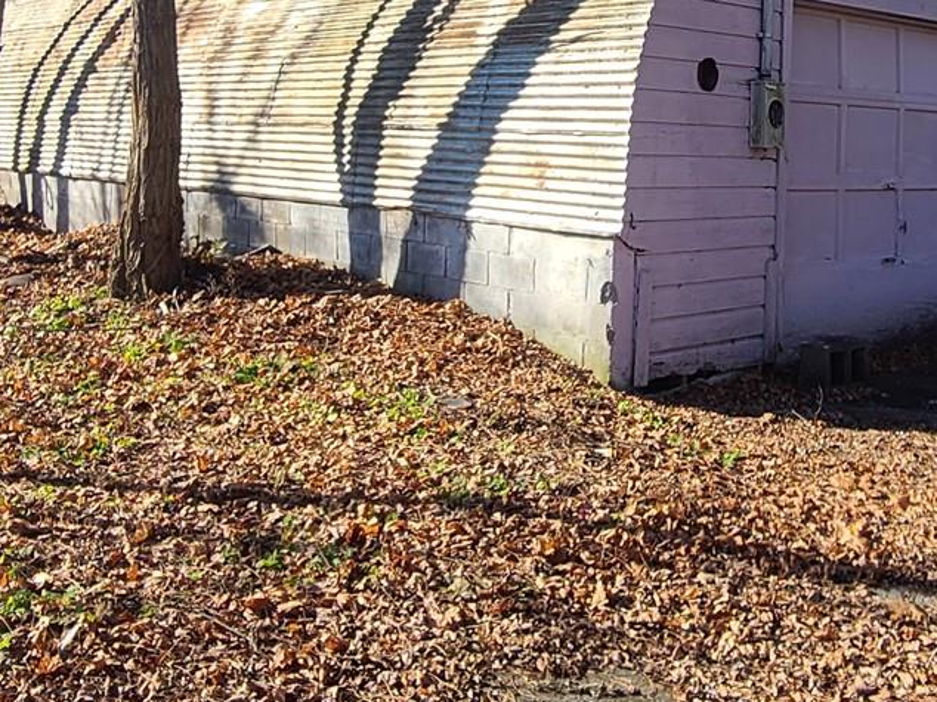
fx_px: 1136
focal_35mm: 42
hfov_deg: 44.6
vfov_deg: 33.1
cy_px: 117
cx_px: 562
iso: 50
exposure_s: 1/763
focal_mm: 2.2
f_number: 2.2
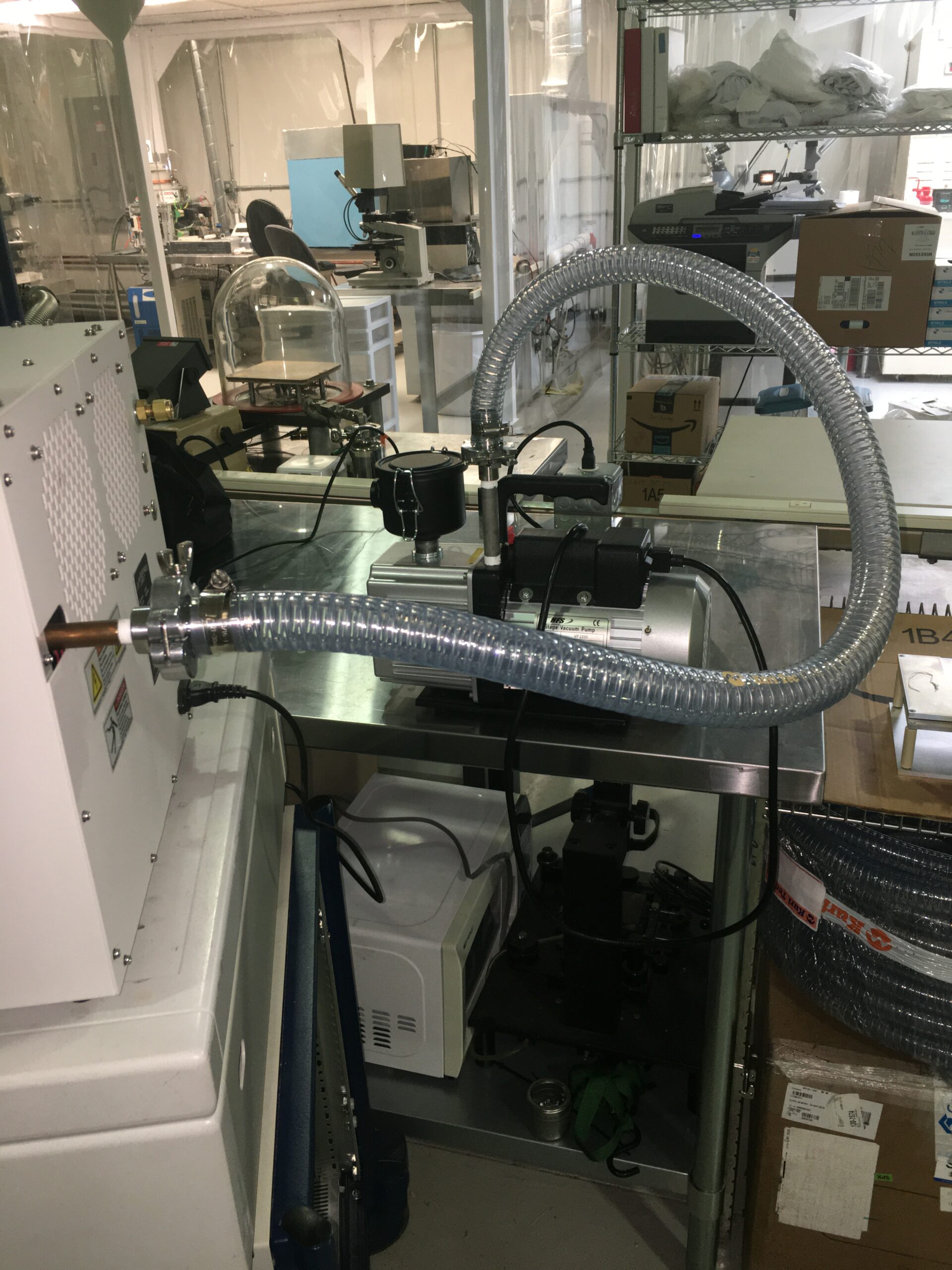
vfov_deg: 61.7
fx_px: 1063
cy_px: 635
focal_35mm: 29
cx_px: 476
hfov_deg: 48.2
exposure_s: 1/30
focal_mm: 4.15
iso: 64
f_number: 2.2
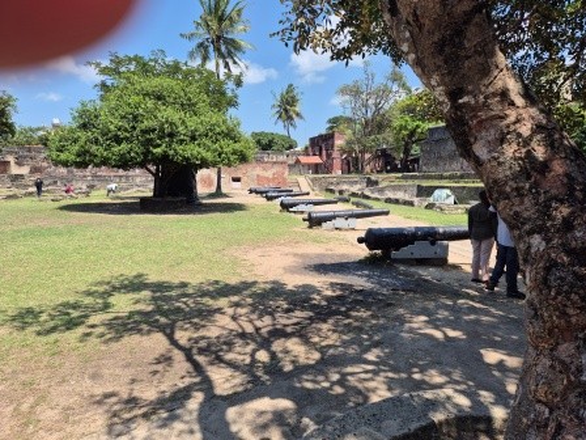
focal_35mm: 23
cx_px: 293
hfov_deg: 73.9
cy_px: 220
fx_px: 389
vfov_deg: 58.9
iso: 25
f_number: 1.8
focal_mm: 5.4
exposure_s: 1/1352
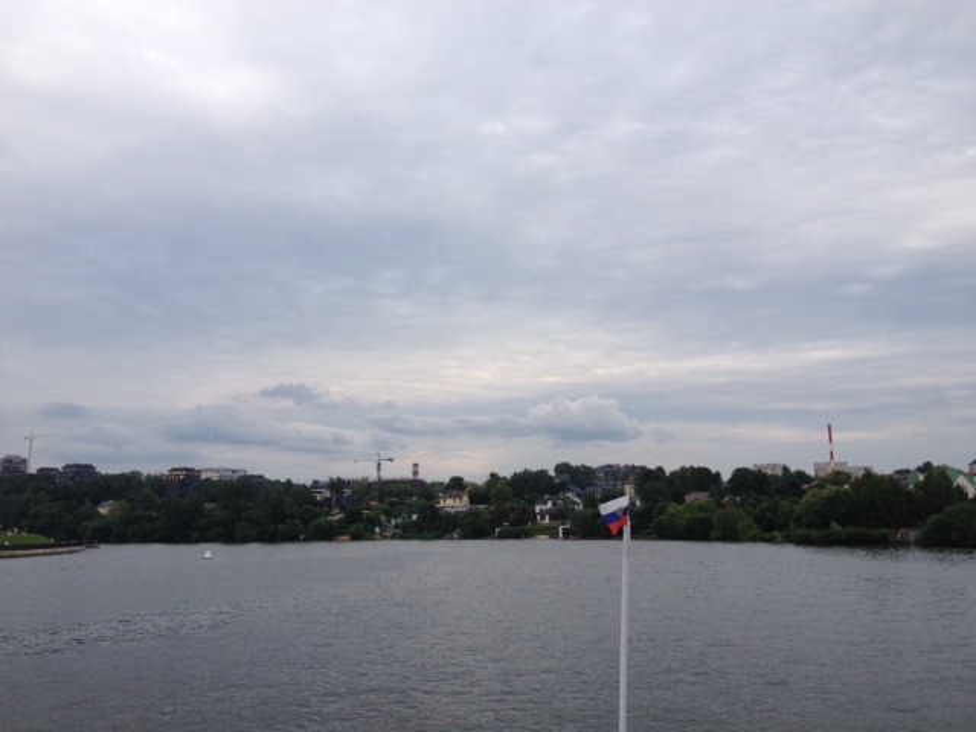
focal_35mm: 35
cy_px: 366
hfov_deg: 52.6
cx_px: 488
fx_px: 987
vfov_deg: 40.7
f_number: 2.4
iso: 50
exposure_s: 1/642
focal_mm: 4.28
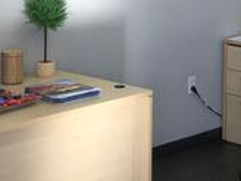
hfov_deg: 18.5
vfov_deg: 13.7
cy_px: -22
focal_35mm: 106
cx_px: 124
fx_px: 738
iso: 50
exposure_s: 1/120
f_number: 1.8
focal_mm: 3.99
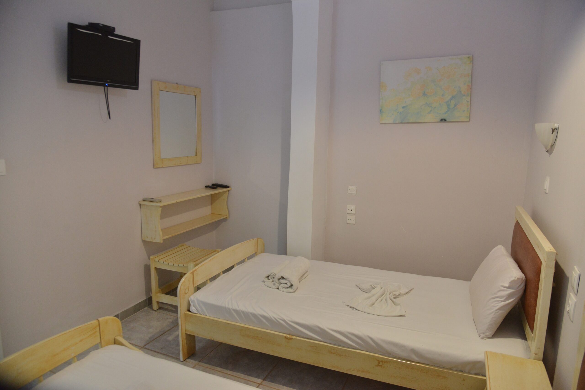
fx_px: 390
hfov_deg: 73.7
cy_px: 195
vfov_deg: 53.2
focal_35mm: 24
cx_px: 292
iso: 2000
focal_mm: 24
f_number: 5.6
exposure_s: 1/80
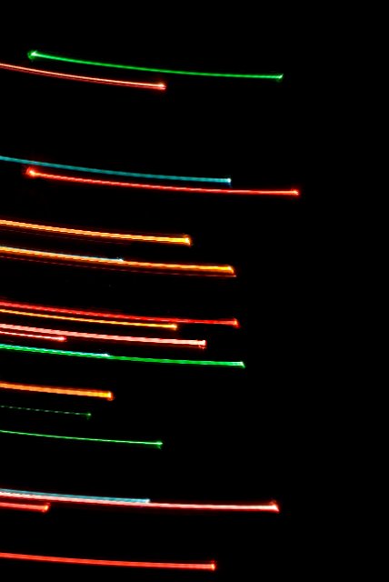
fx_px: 1213
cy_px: 291
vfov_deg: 27.0
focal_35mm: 75
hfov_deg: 18.2
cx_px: 194
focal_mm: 50
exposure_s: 1/1.67
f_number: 11
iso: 100
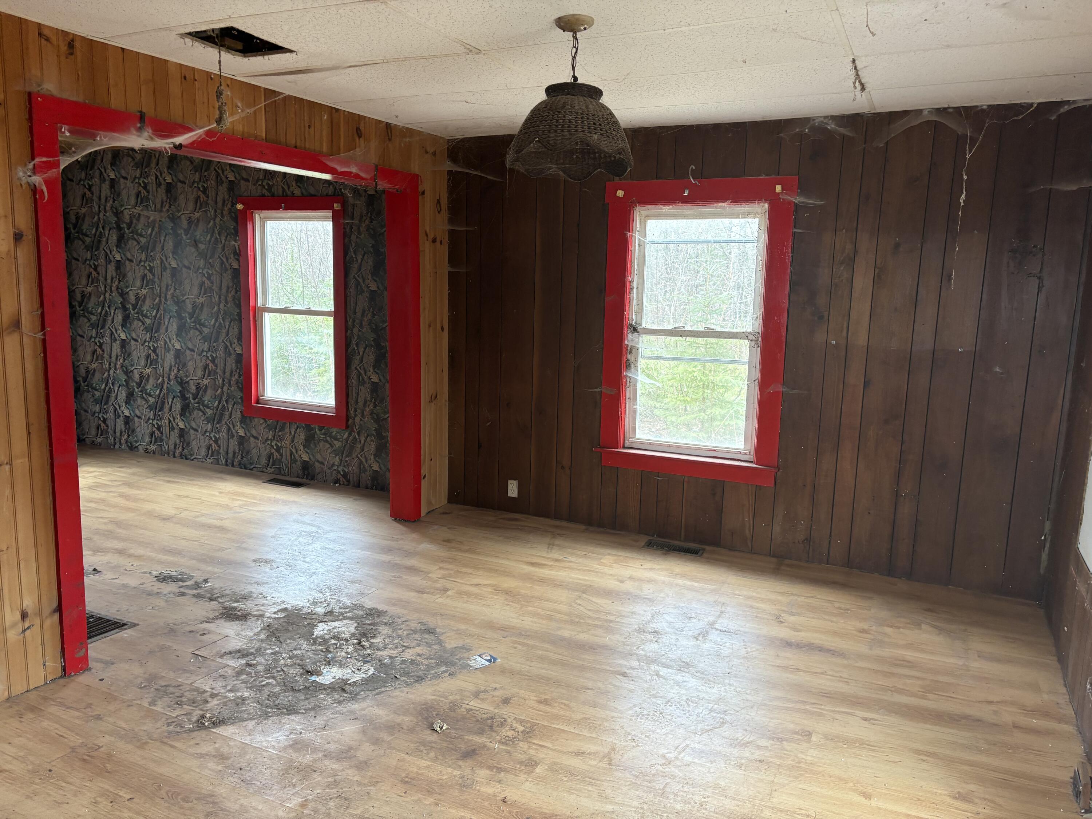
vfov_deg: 53.1
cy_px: 410
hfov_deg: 67.3
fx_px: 820
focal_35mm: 26
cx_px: 546
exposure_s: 1/91
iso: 125
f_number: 1.6
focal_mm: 5.96
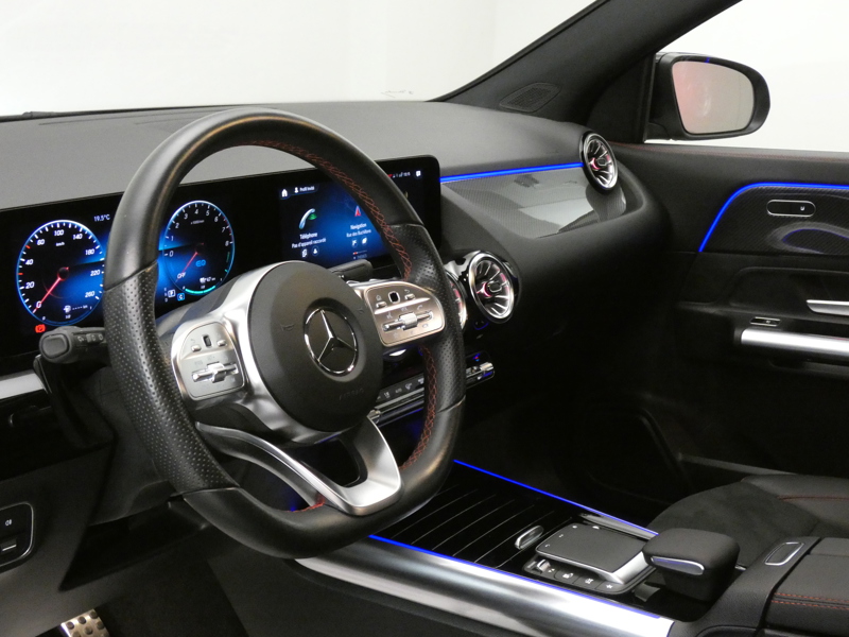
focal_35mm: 46
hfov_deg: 41.2
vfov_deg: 31.5
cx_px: 424
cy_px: 318
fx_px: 1128
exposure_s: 1/20
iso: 1600
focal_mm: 8.2
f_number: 3.8
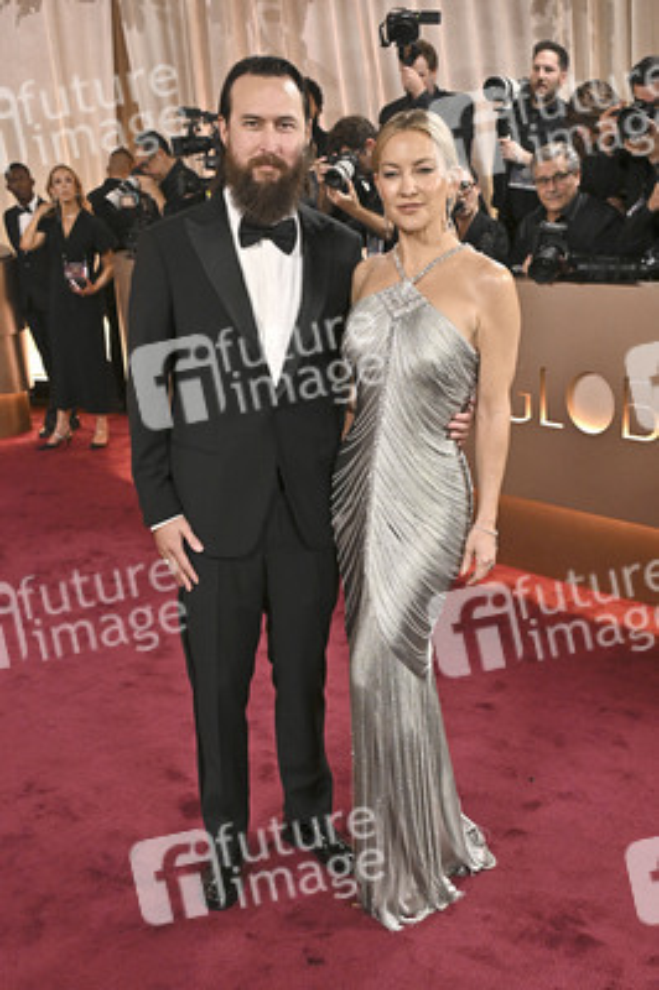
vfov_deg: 54.5
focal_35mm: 35
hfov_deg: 37.8
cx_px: 330
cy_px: 495
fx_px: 963
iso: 2500
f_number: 5.6
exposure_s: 1/320
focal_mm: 35
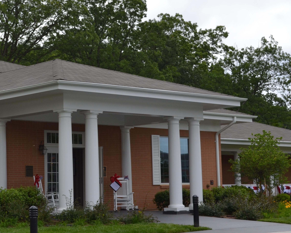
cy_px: 82
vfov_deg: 18.5
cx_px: 61
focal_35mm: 83
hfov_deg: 22.7
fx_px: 714
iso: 100
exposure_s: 1/250
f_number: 8
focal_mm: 29
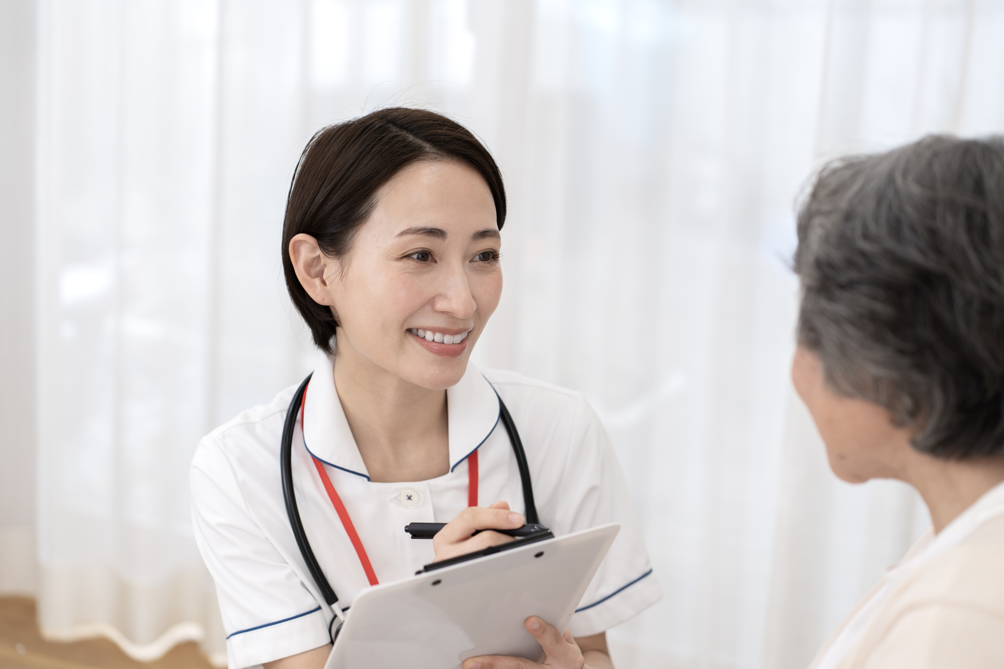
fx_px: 2370
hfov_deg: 23.9
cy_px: 334
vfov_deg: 16.1
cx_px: 502
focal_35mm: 85
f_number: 3.2
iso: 500
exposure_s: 1/125
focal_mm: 85
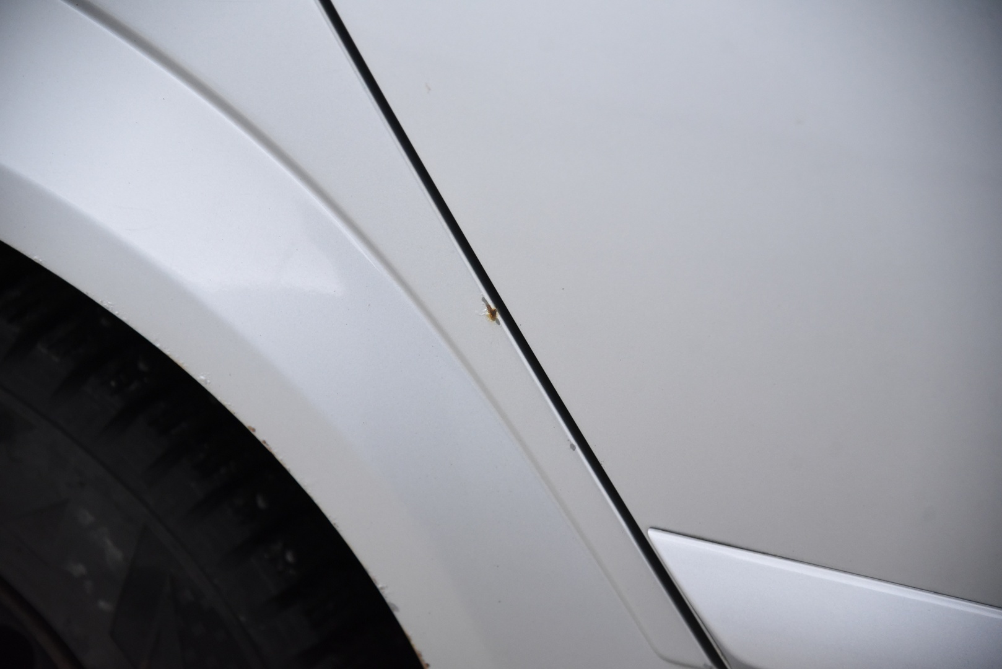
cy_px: 334
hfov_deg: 20.8
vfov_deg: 14.0
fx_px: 2728
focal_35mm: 98
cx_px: 501
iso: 4000
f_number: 4
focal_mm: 98
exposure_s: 1/160
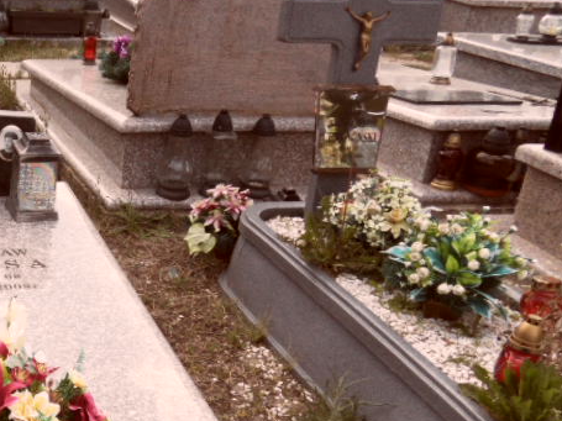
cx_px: -23
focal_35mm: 54
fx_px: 876
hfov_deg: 32.2
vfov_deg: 26.9
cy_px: 258
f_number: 3.2
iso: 80
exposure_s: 1/350
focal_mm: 3.9
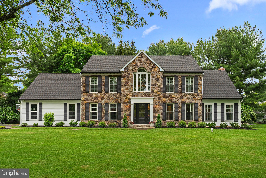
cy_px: 89
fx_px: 214
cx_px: 133
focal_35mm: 29
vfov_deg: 45.0
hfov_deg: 63.6
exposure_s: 1/100
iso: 1000
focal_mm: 29
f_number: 11
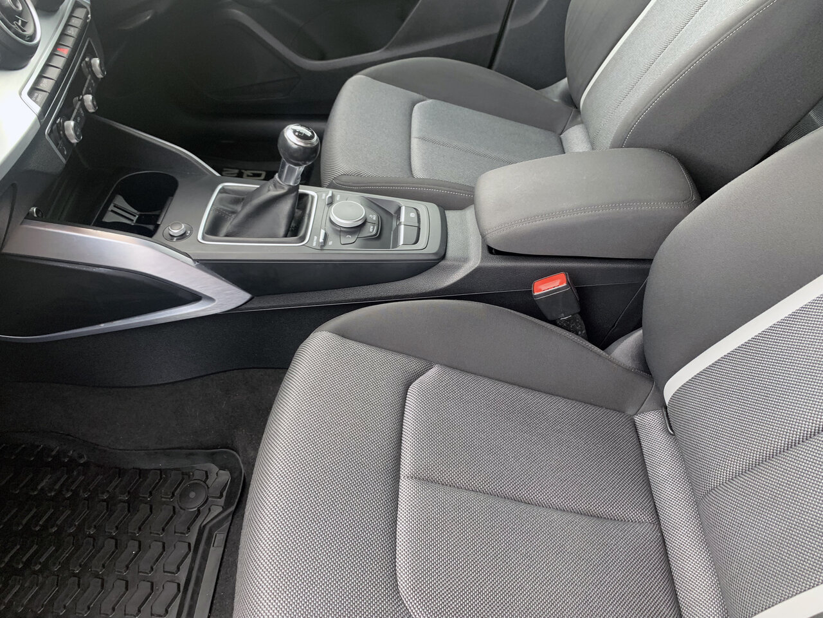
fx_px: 618
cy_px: 309
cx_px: 412
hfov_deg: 67.3
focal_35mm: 26
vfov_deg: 53.1
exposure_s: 1/60
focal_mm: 4.25
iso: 160
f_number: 1.8
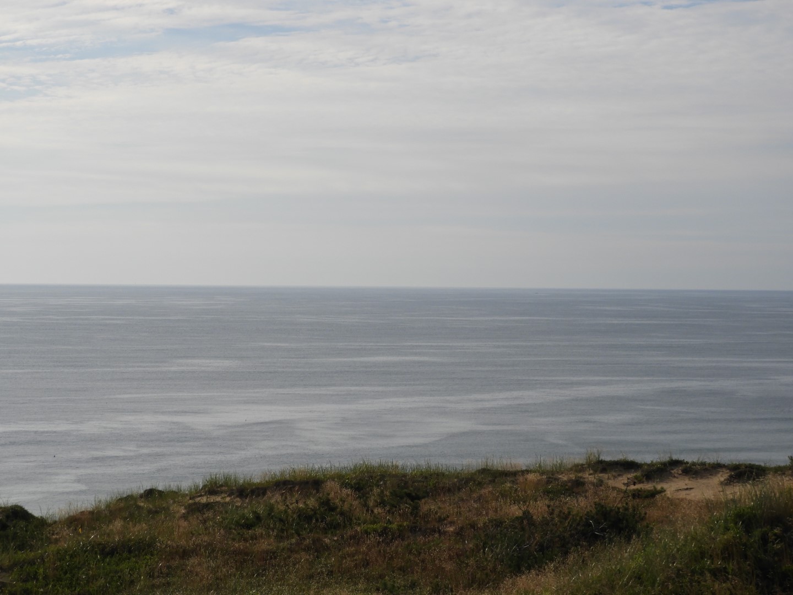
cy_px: 298
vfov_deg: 15.6
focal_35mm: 95
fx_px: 2176
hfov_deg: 20.7
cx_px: 396
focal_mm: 17
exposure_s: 1/1600
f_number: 4.8
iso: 100
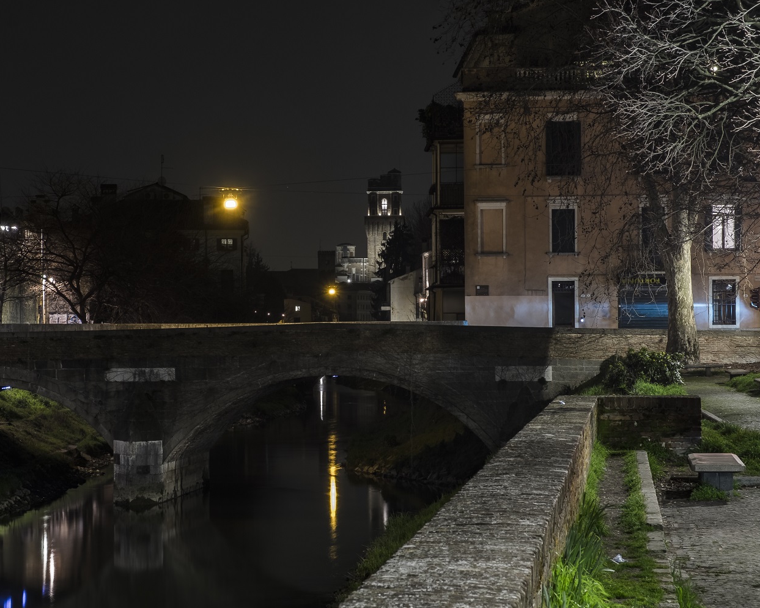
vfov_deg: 16.4
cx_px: 310
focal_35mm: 94
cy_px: 305
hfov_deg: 20.4
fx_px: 2114
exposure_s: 20
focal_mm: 55
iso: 200
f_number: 11
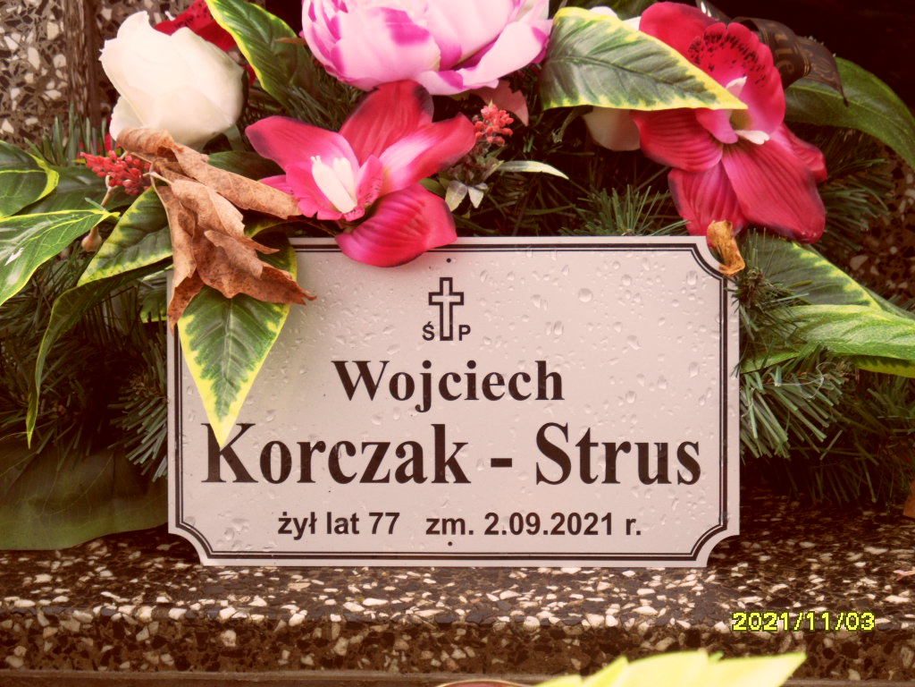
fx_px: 3965
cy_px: 344
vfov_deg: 9.9
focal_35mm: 150
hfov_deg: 13.2
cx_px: 458
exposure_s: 1/60
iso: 100
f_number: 4.4
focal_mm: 24.6
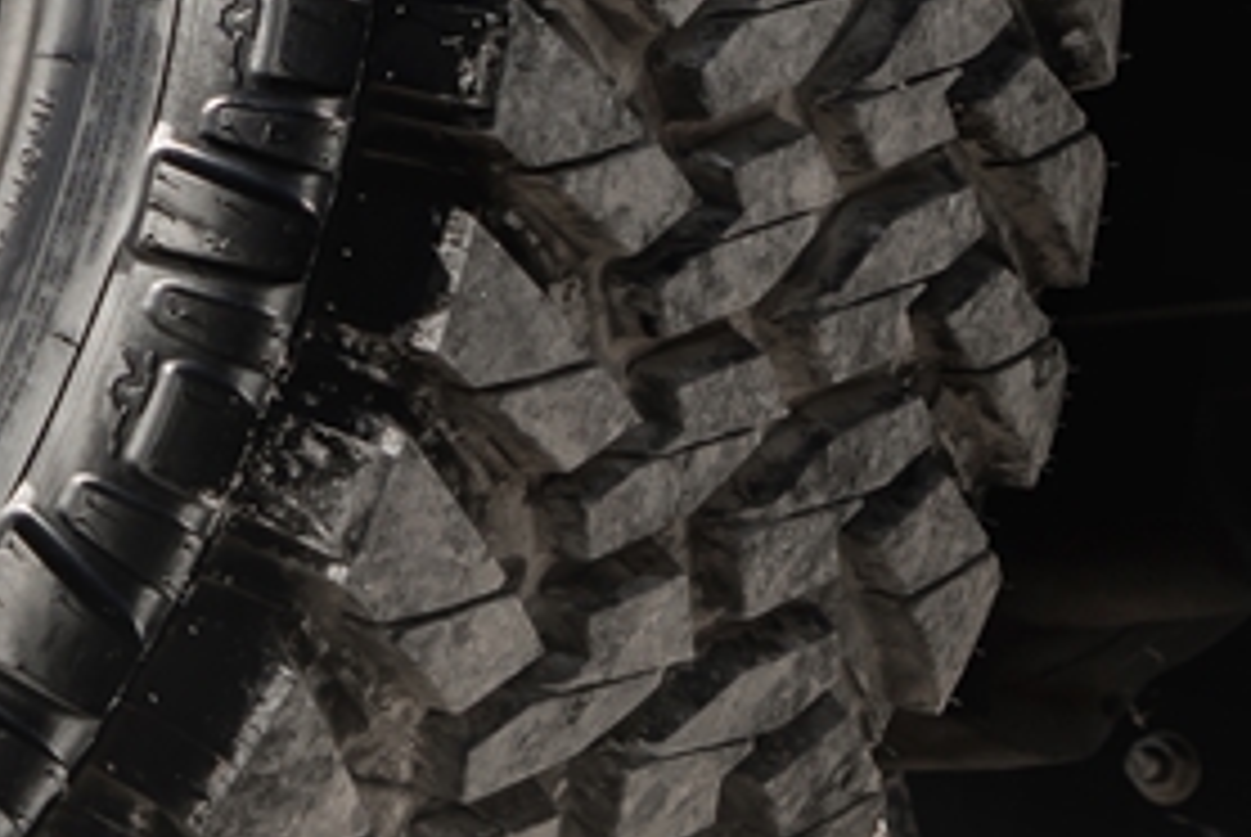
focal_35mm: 269
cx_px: -1377
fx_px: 9357
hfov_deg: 7.3
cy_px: -454
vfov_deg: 5.1
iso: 100
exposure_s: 1/400
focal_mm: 39
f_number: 5.6
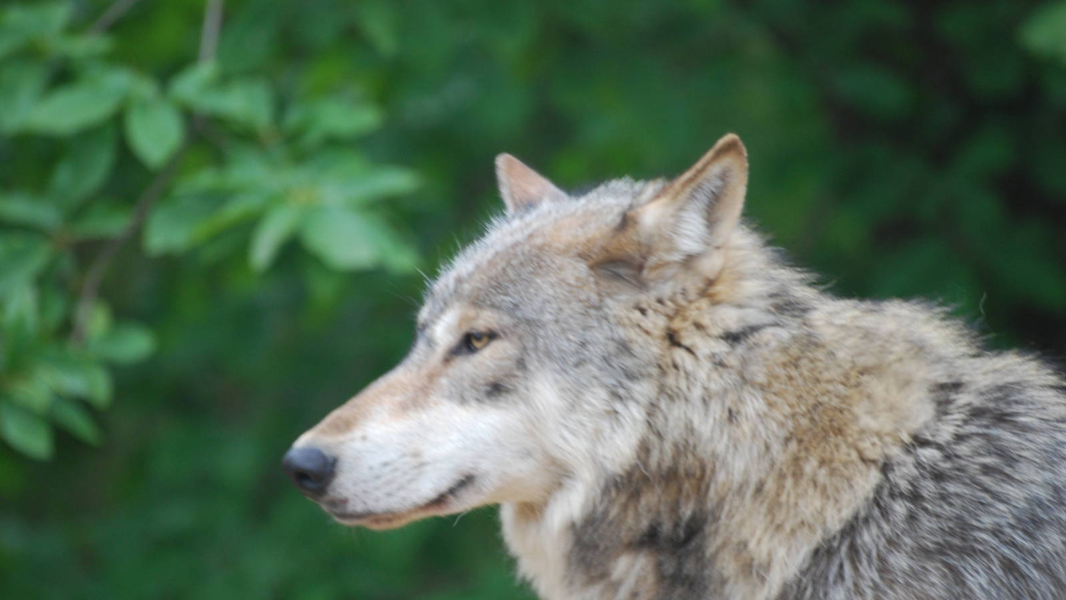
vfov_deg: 3.2
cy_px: 354
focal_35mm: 379
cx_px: 534
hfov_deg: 5.7
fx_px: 10714
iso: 400
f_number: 5.3
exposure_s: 1/60
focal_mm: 240
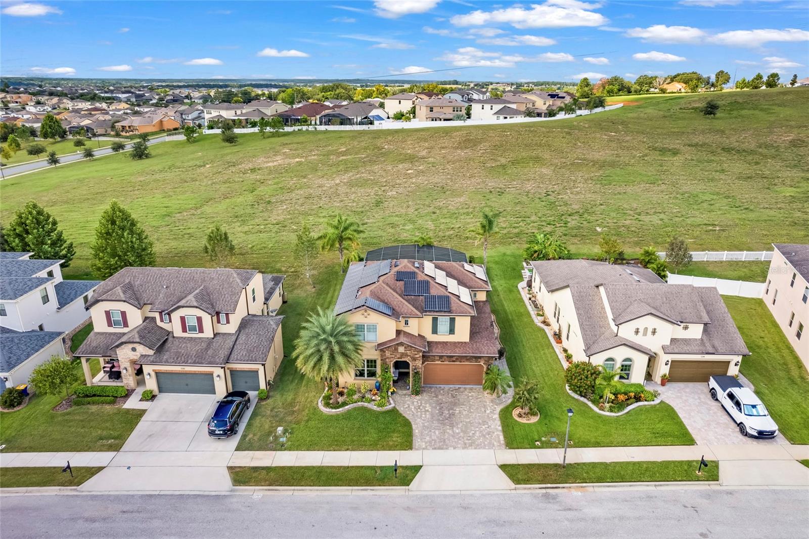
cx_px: 404
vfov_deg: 57.2
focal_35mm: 22
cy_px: 270
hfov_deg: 78.6
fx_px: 494
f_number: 2.8
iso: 100
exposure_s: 1/25
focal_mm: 8.38
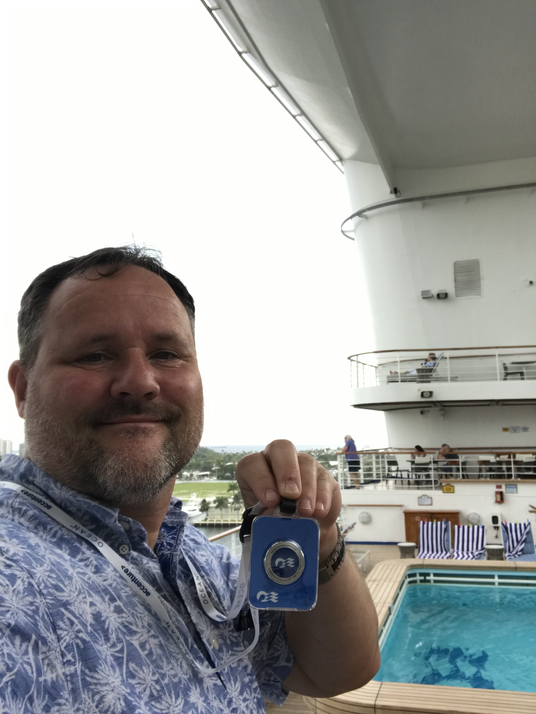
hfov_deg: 44.2
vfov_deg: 56.8
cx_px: 268
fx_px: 660
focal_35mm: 32
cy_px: 357
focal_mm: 2.87
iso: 25
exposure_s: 1/120
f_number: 2.2
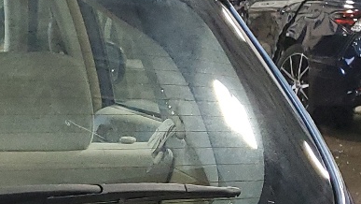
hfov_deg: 16.6
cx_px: -187
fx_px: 1120
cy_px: 357
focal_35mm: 117
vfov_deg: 9.9
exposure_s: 1/60.2
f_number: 1.5
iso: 175
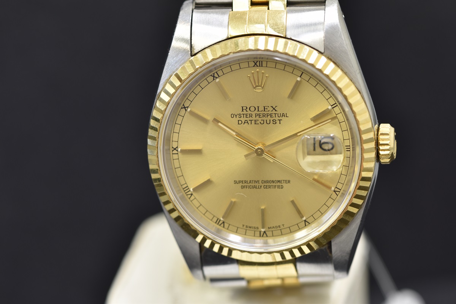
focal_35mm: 135
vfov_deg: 10.2
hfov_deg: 15.2
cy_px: 152
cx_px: 228
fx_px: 1710
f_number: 6.3
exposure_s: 1/5
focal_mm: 90
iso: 100
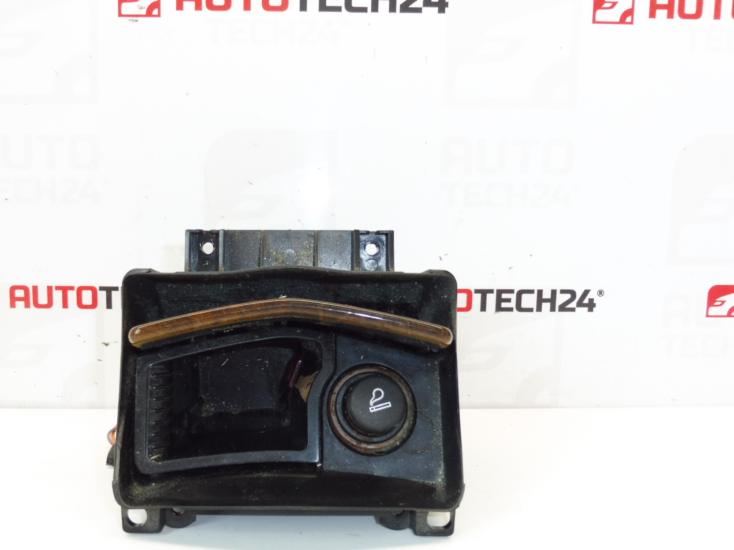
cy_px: 301
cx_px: 277
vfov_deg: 46.7
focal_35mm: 30
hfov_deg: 59.2
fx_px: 636
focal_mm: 4.3
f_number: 3.5
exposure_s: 1/80
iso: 200
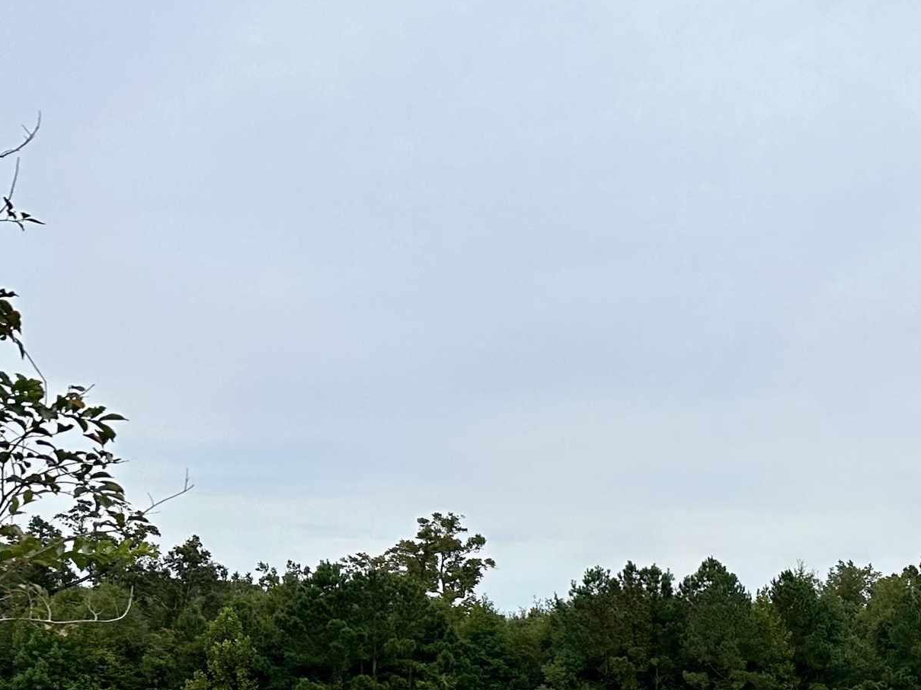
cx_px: 1113
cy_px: 791
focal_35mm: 61
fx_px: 1622
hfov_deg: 27.7
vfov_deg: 22.4
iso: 80
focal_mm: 6.86
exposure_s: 1/2525
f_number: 1.78
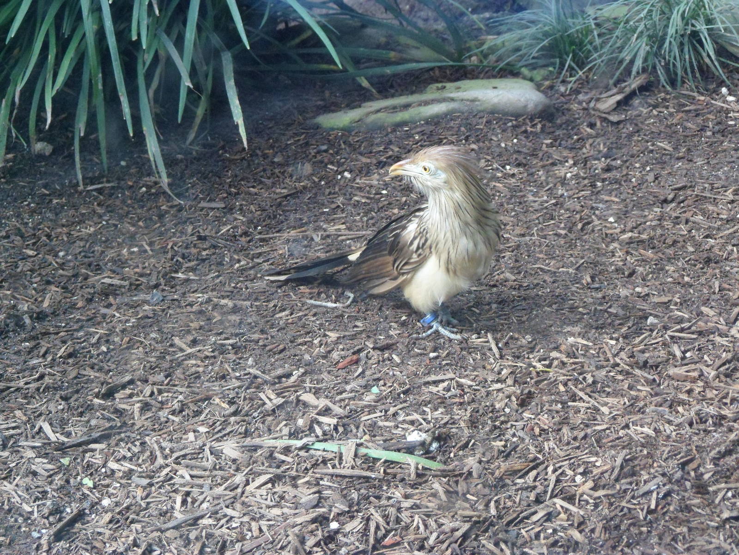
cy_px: 278
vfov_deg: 14.1
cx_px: 370
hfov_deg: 18.7
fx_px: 2242
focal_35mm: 105
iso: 400
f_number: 5.3
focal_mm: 17.7
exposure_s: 1/45
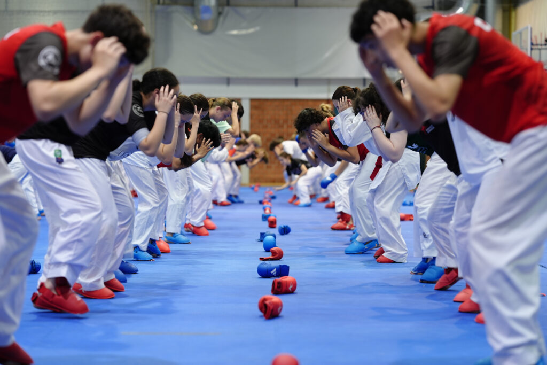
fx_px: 1292
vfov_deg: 16.1
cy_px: 182
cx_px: 274
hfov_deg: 23.9
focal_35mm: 85
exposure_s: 1/100
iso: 400
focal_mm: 85
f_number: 2.2
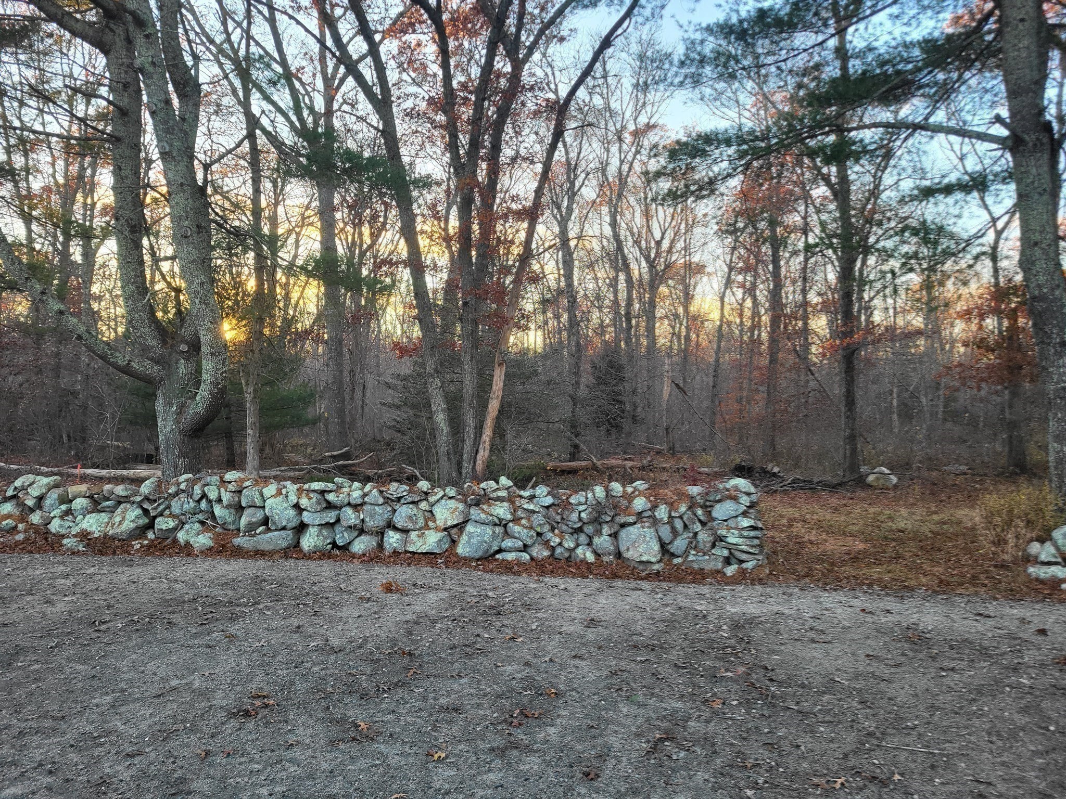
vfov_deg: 53.1
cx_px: 533
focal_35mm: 26
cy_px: 400
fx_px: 801
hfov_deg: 67.3
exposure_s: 1/120
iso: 40
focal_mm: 5.4
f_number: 1.8
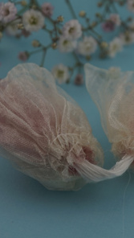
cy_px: 119
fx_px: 662
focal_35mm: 105
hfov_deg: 11.5
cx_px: 116
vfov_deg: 20.3
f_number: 6.3
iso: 100
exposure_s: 1/125
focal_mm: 44
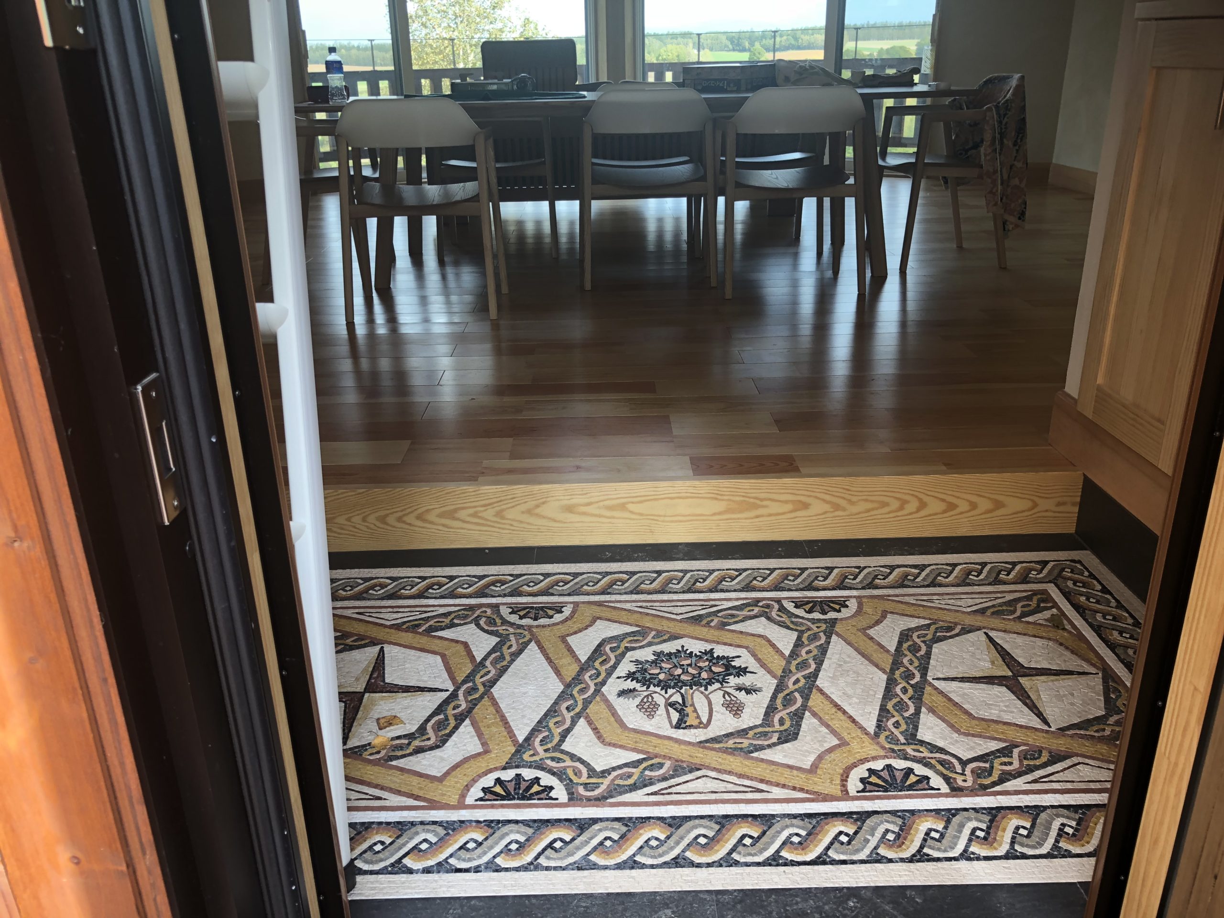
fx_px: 990
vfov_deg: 49.7
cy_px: 459
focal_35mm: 28
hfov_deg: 63.4
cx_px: 612
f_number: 1.8
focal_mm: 3.99
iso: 64
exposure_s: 1/120
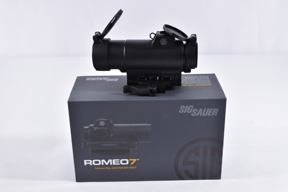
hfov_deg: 38.9
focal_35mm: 51
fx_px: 408
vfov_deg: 26.5
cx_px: 144
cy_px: 96
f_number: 5
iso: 640
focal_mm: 34
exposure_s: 1/50
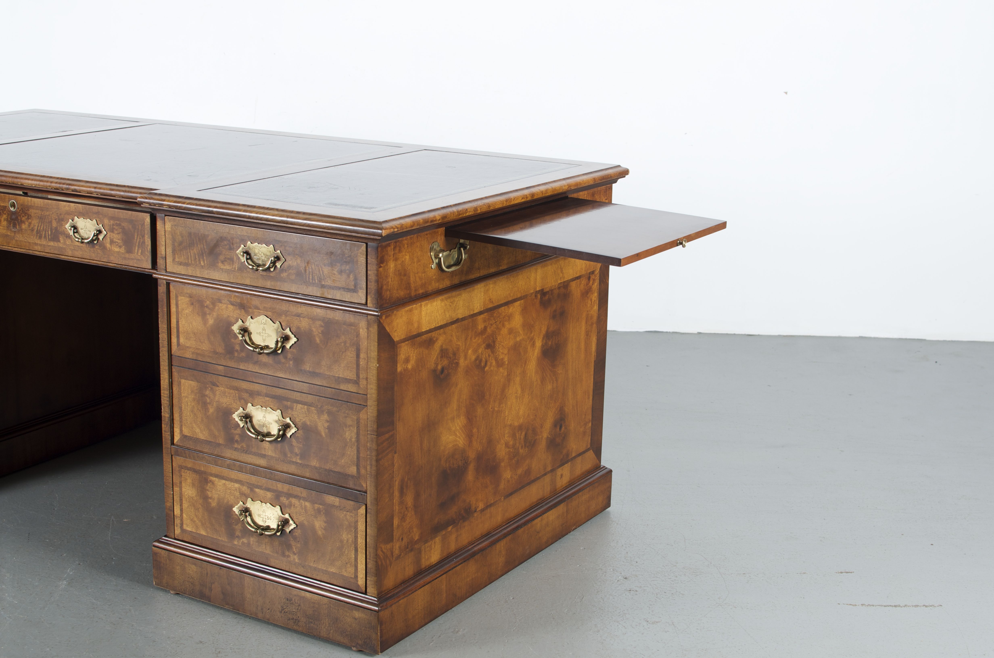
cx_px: 497
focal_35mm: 52
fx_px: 1447
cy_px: 329
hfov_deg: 37.9
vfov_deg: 25.6
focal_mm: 35
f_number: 5.6
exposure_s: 1/125
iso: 100
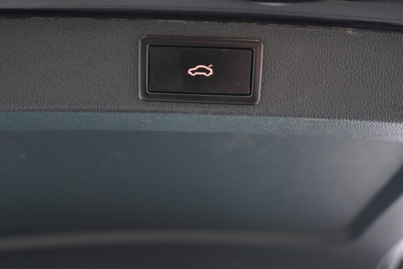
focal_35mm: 36
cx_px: 202
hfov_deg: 53.1
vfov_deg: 36.9
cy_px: 134
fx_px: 403
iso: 400
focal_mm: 24
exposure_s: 1/40
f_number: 2.8
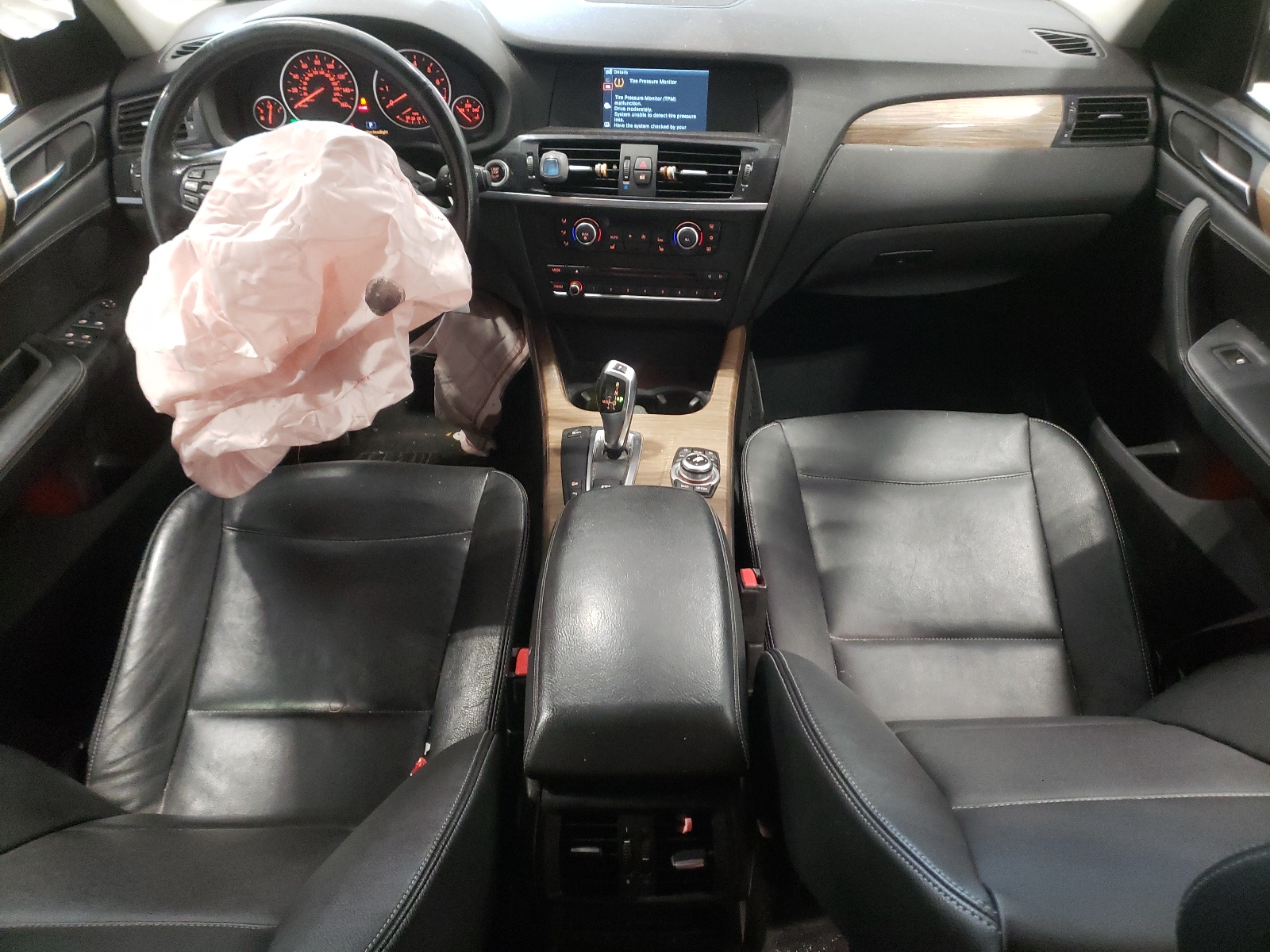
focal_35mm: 26
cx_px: 635
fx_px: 954
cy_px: 476
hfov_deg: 67.3
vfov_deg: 53.1
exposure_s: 1/30
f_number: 1.5
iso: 411
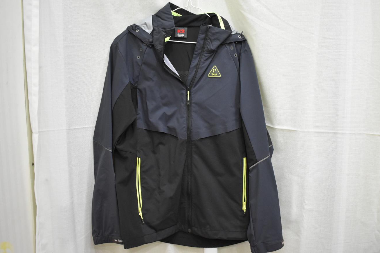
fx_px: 348
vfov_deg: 40.0
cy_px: 132
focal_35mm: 33
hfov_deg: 57.1
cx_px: 207
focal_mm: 20
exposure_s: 1/60
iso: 2500
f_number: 3.8
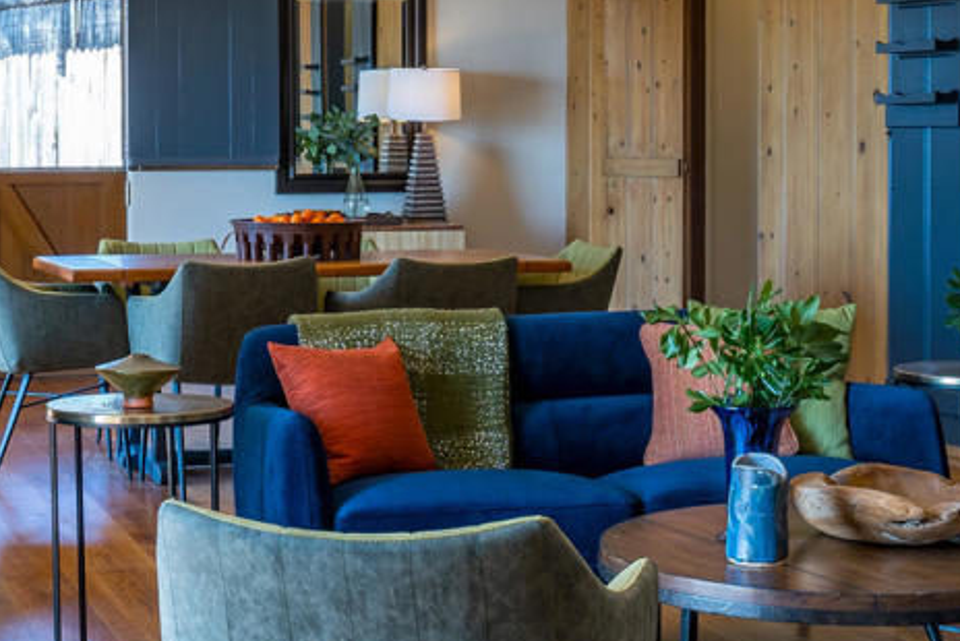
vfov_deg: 18.1
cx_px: 426
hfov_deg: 27.0
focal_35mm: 75
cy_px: 187
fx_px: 2001
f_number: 11
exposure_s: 1/5
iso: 160
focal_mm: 23
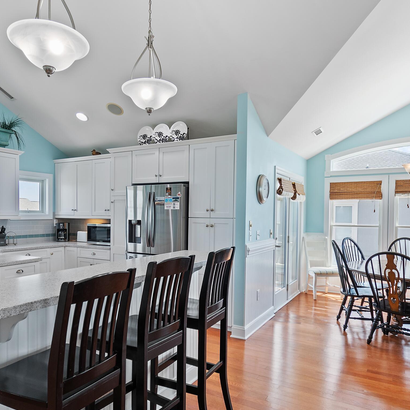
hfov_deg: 62.7
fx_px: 335
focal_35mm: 25
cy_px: 223
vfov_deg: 62.8
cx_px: 181
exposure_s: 1/30
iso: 100
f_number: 4.5
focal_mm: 10
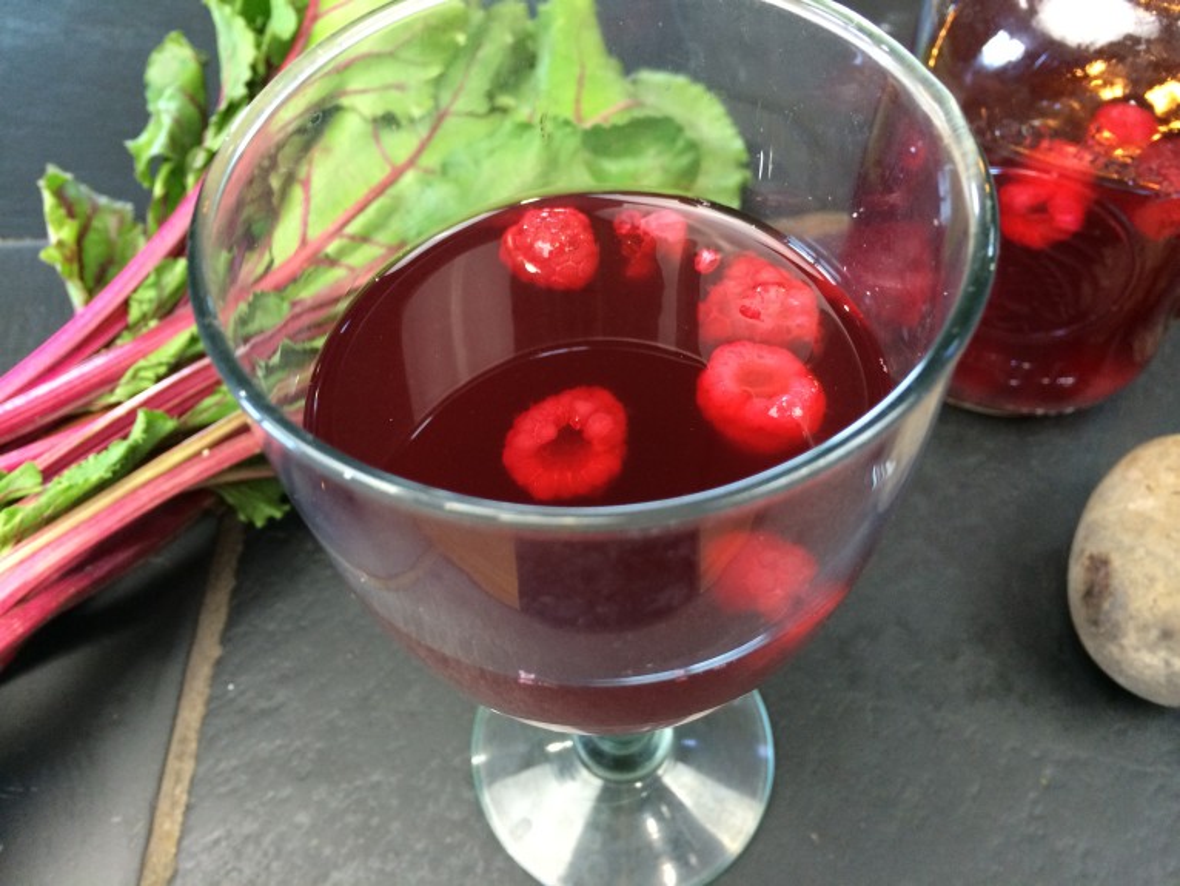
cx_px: 590
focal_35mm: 30
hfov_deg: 59.9
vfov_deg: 46.8
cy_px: 443
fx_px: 1023
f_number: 2.2
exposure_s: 1/30
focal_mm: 4.12
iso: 200
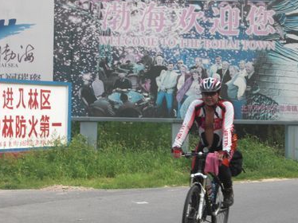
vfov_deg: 14.9
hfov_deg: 19.8
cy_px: 117
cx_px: 191
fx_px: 852
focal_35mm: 99
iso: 50
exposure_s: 1/160
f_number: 4.2
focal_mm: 13.1
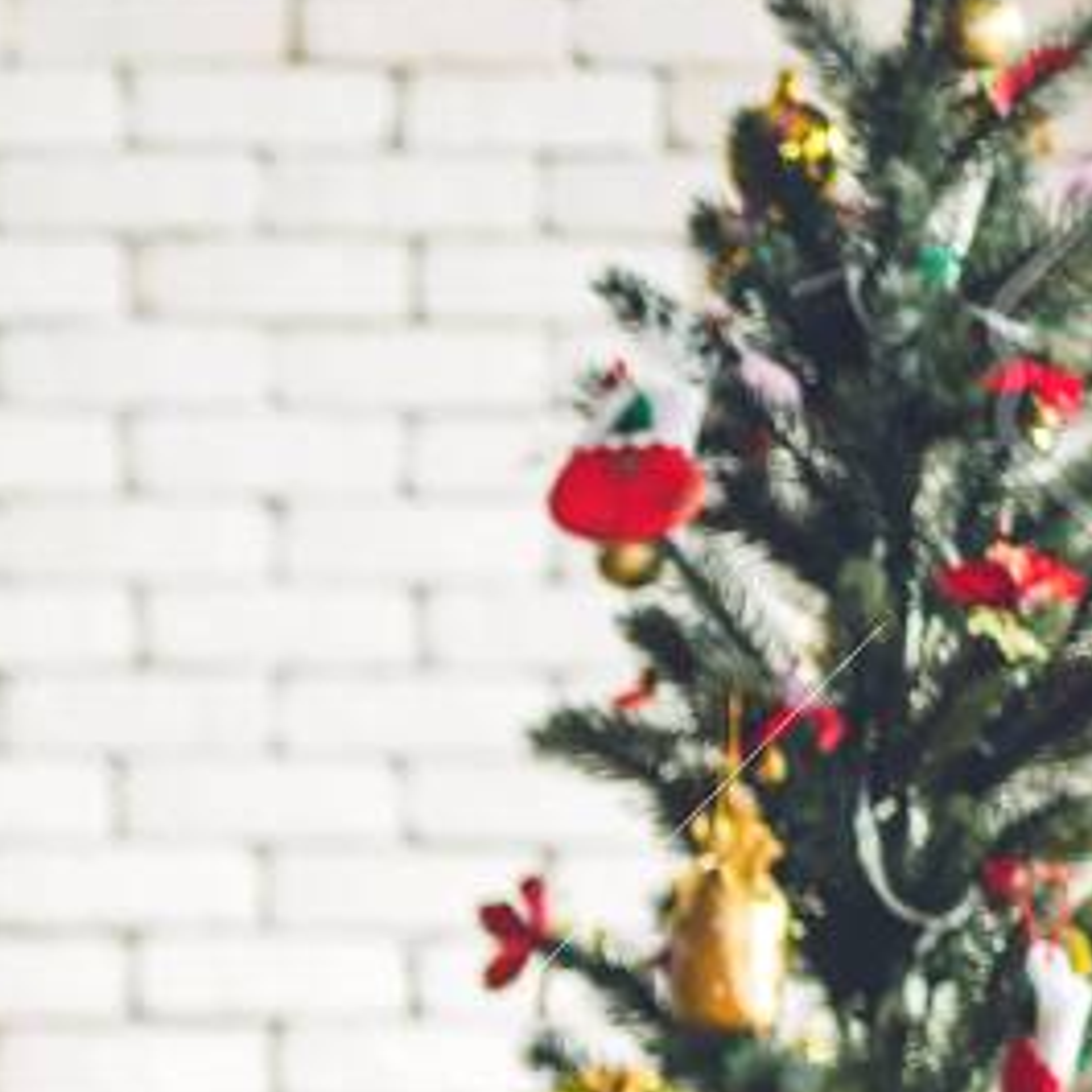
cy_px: 1704
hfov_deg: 7.3
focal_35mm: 229
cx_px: -1100
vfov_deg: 7.5
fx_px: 8173
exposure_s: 1/250
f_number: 1.8
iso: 100
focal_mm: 55
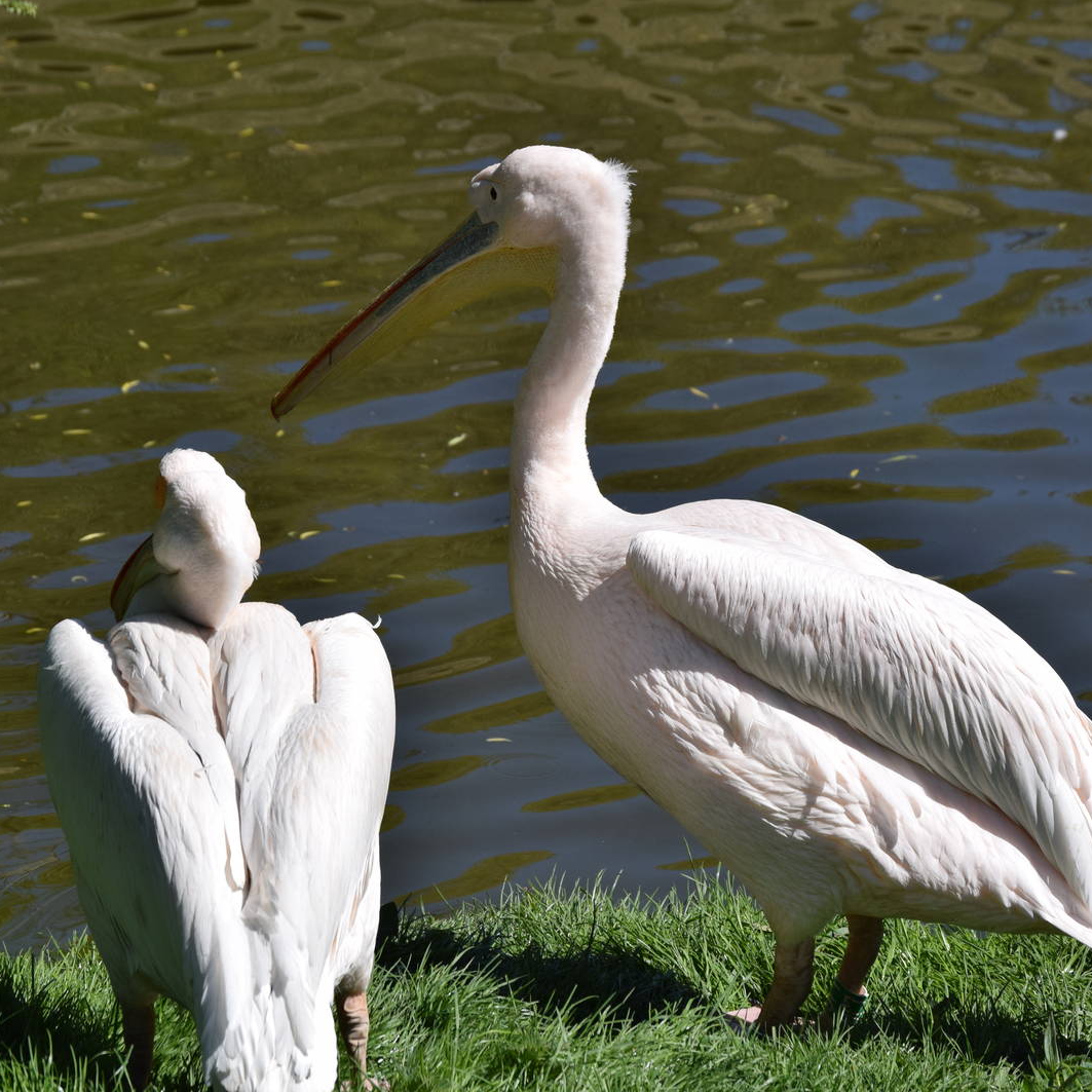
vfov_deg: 8.1
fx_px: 7673
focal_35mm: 215
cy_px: 547
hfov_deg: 8.1
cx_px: 456
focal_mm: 112
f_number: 8
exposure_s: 1/2000
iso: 360
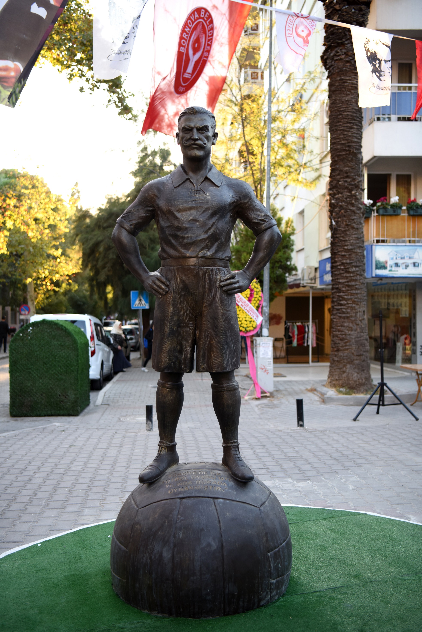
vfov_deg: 50.7
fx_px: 668
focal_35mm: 38
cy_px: 316
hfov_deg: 35.1
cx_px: 211
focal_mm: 38
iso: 500
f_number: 2.8
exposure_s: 1/320
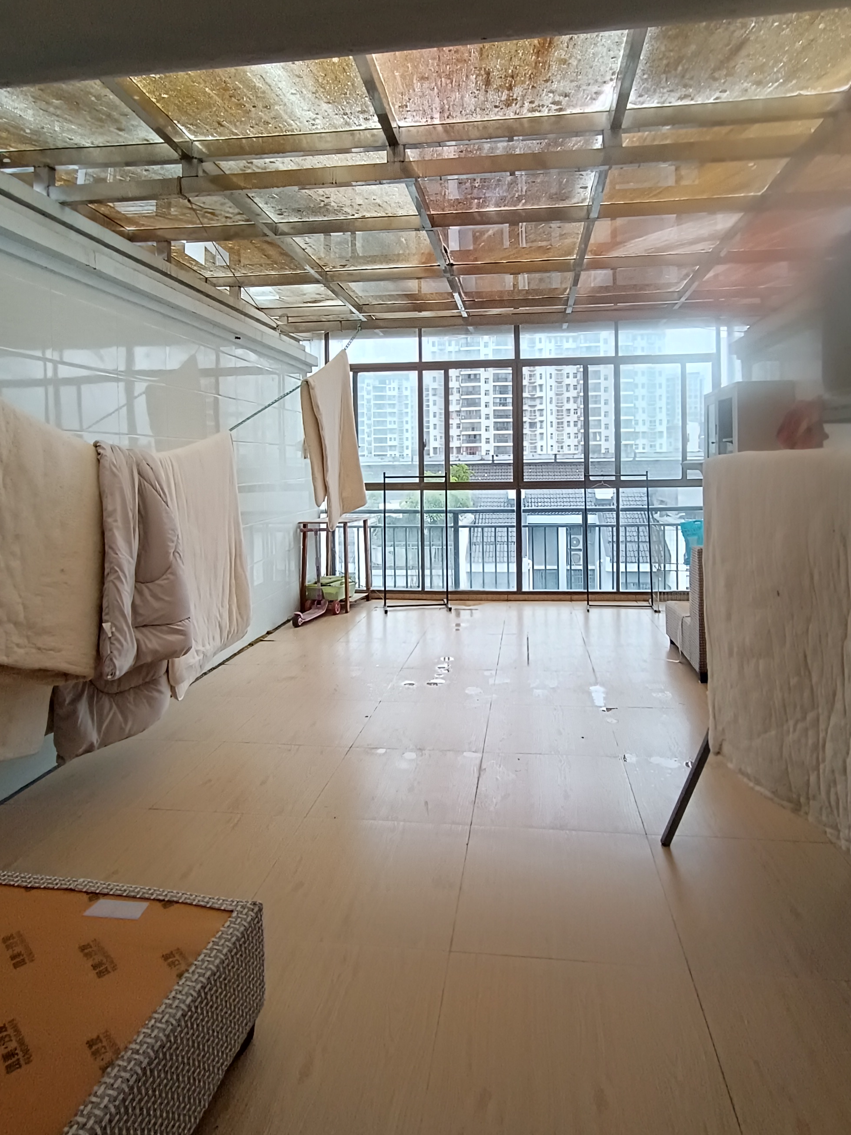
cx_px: 449
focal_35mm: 20
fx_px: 656
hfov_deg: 65.9
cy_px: 476
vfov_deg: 81.1
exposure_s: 1/100
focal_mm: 1.66
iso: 96
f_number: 2.2
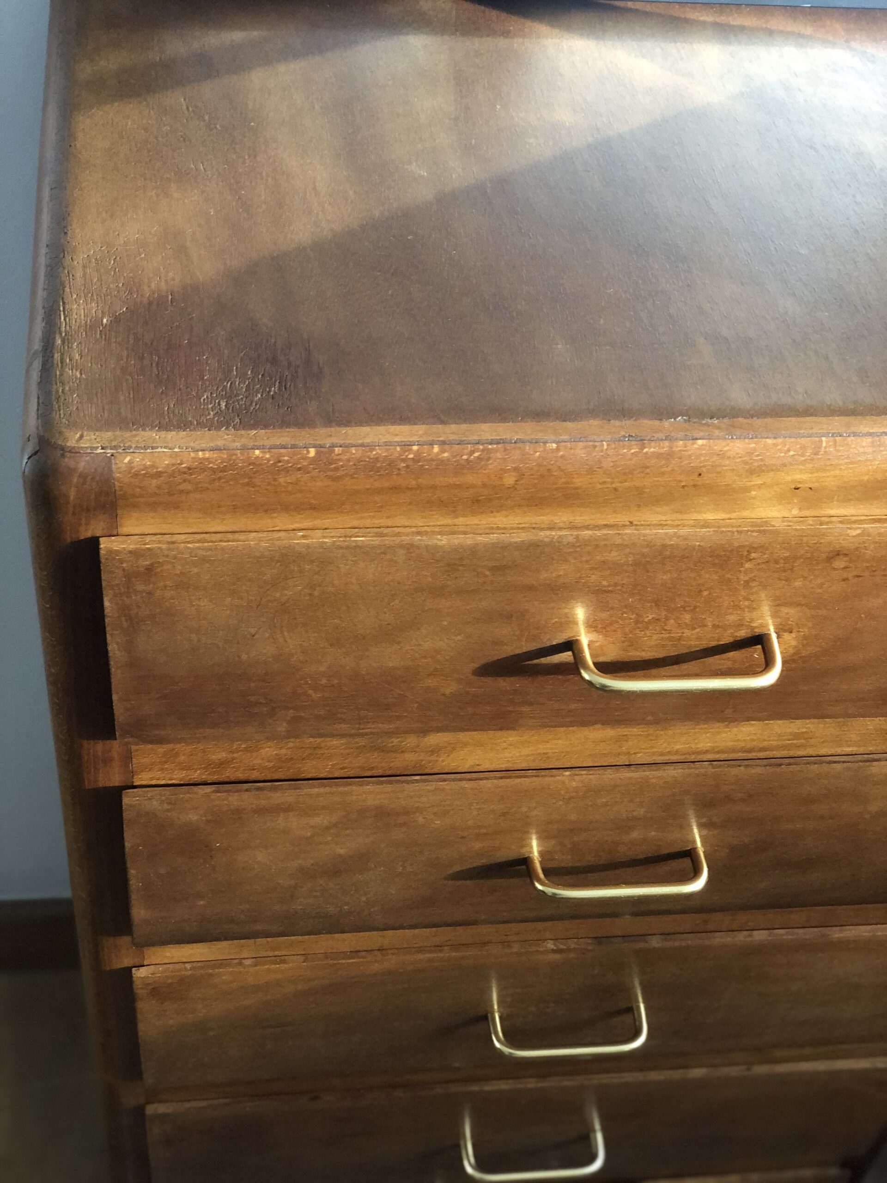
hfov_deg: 28.0
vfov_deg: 36.8
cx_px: 444
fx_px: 1777
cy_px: 592
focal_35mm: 52
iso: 160
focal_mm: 6
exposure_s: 1/11
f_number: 2.4
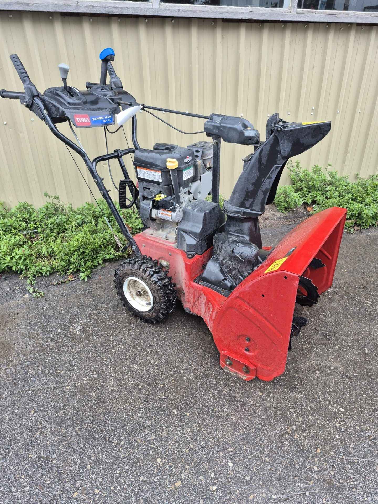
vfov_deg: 73.9
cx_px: 189
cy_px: 252
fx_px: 335
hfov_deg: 58.9
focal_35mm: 23
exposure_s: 1/180
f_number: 1.8
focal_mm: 5.4
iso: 125
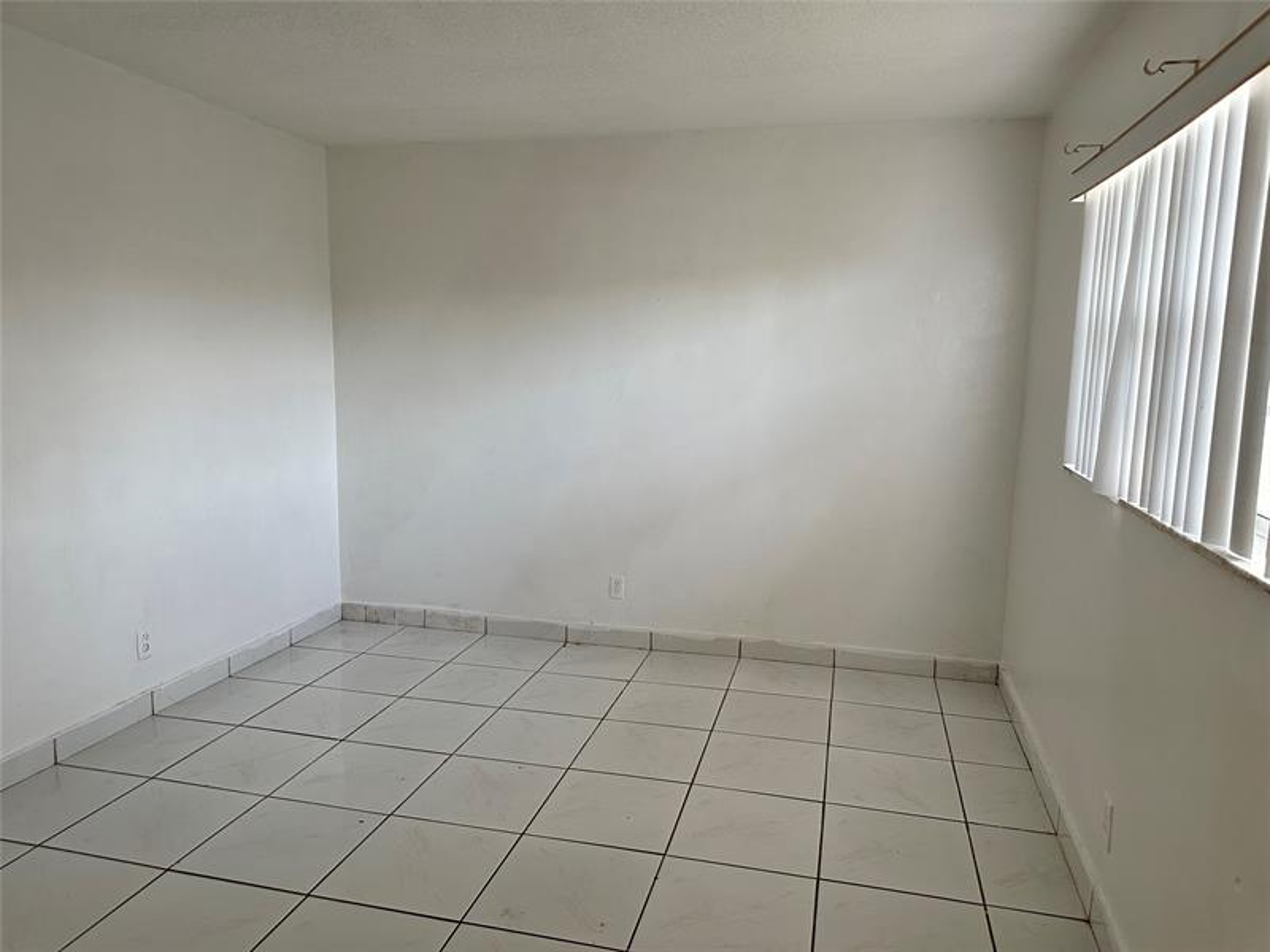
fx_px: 881
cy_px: 476
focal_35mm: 24
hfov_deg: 71.6
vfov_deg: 56.8
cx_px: 635
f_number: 1.78
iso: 250
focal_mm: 6.86
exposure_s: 1/115
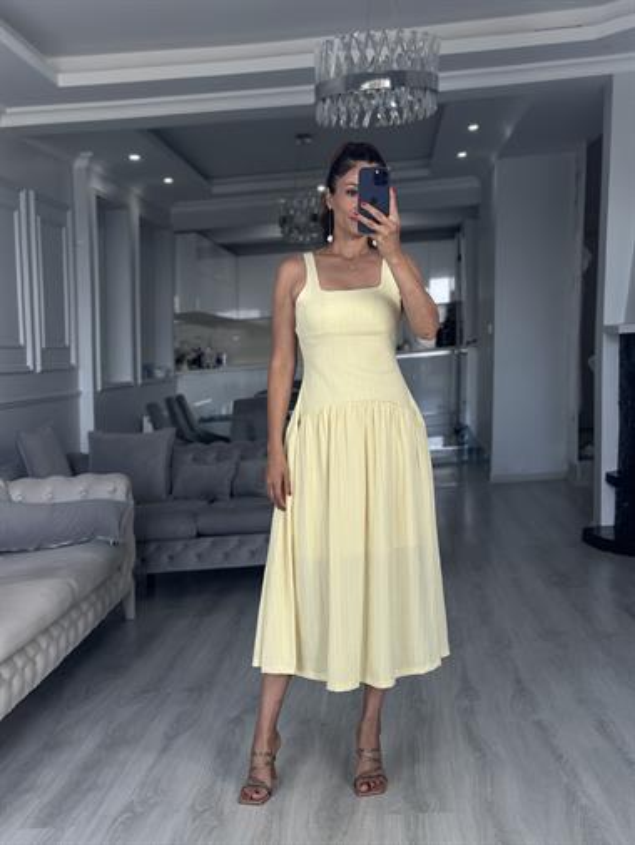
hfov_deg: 30.3
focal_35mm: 48
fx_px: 1173
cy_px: 422
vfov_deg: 39.6
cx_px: 318
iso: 80
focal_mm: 6.86
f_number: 1.78
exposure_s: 1/172
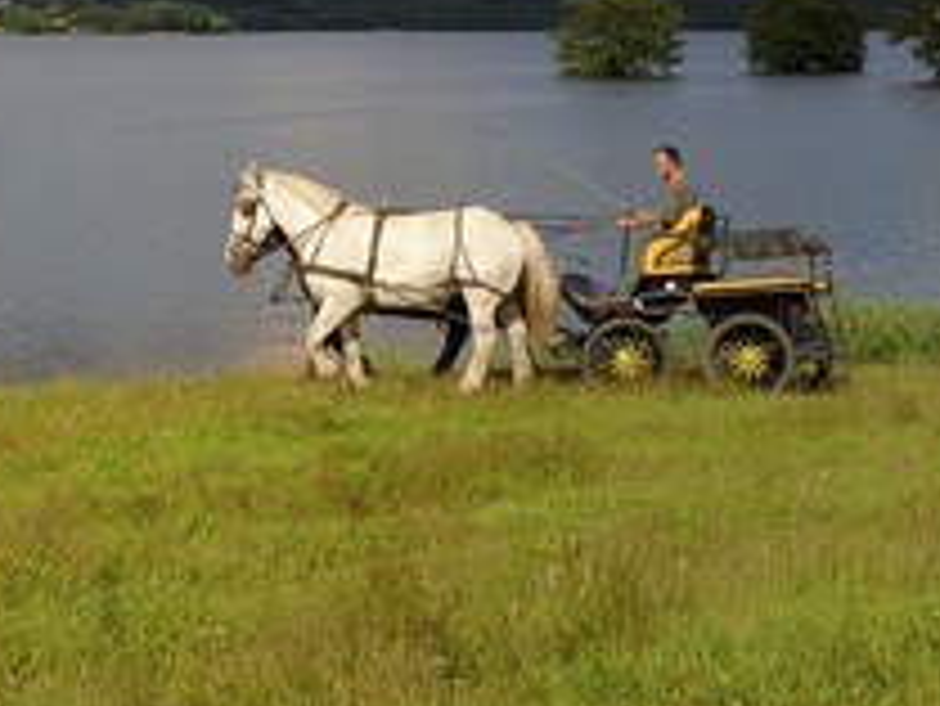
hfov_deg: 22.8
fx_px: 2310
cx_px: 232
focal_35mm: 85
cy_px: 166
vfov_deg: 17.3
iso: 200
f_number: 16
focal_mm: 44
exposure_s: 1/200
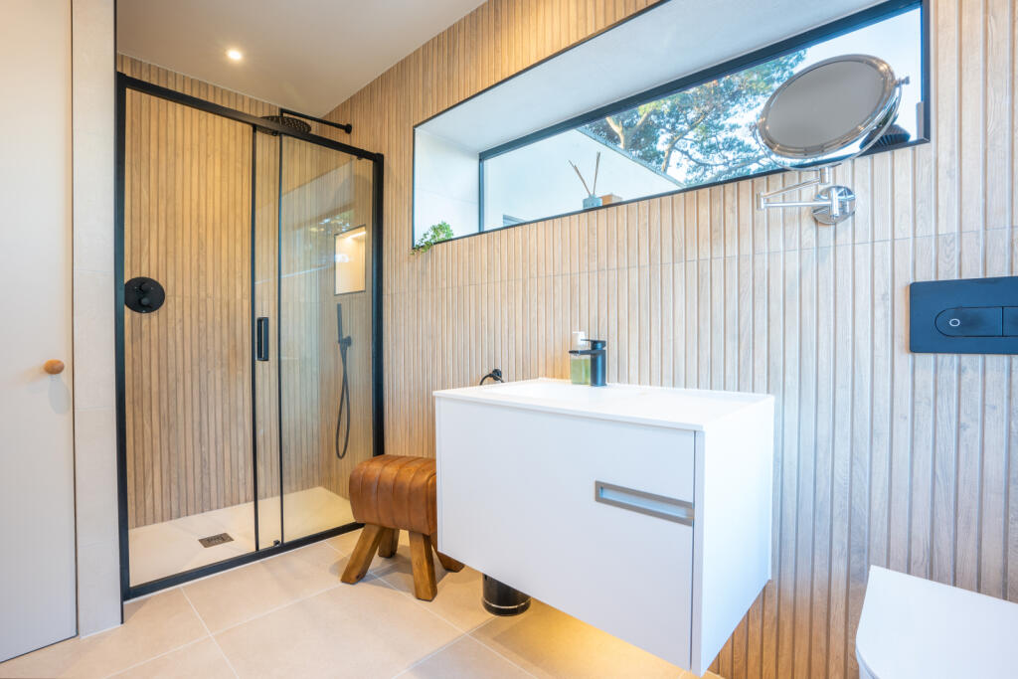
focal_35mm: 16
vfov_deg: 73.8
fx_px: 452
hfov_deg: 96.7
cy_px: 340
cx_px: 509
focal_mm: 16
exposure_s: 1/10
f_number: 11
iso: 250
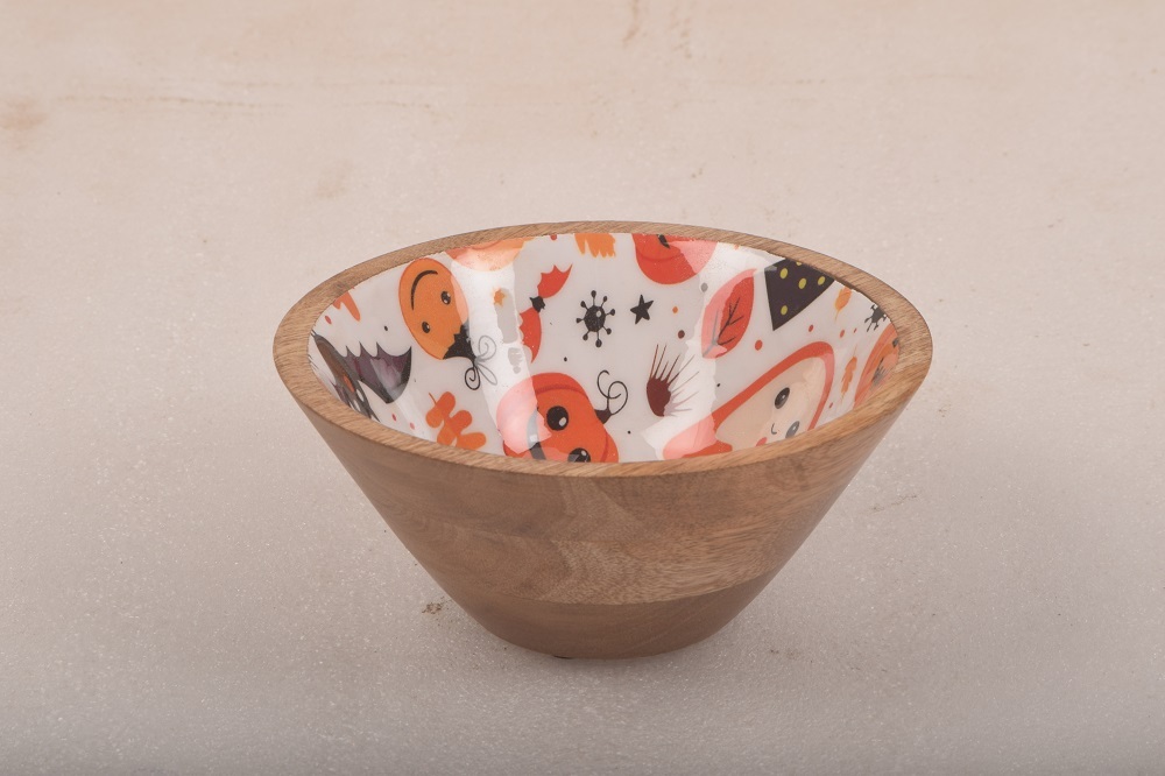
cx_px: 582
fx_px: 6065
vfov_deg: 7.3
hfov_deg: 11.0
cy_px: 388
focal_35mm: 188
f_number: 16
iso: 160
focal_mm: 125
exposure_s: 1/200
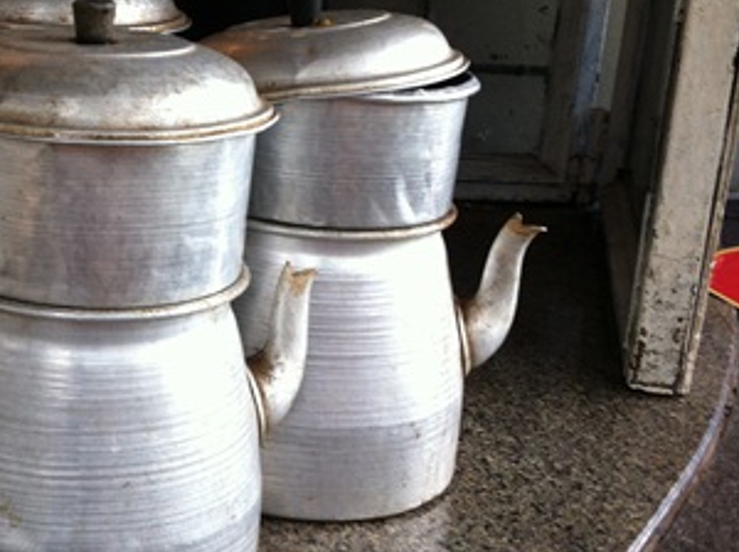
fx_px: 1492
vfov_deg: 20.9
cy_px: 219
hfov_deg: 27.2
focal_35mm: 70
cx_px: 128
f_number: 2.8
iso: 80
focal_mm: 3.85
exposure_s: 1/24
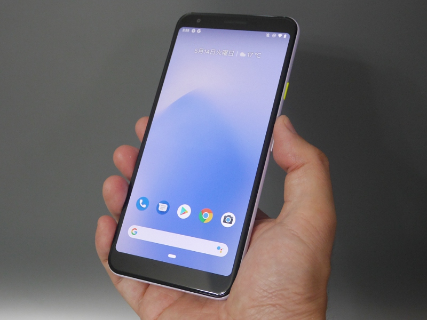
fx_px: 543
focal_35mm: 44
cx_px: 214
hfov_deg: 42.9
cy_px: 160
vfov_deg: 32.9
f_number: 4.7
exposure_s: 1/60
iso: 1000
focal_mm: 22
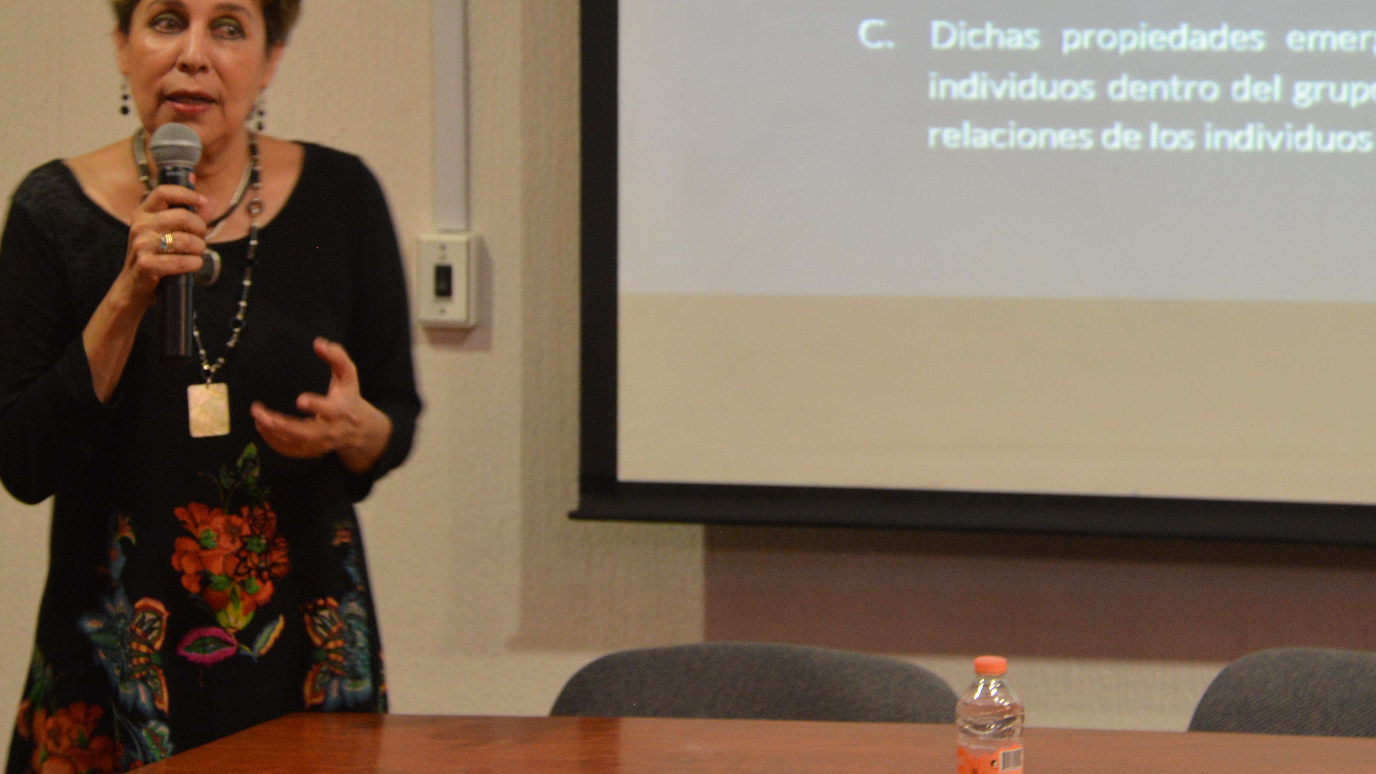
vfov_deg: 11.0
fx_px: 4013
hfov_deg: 19.4
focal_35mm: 110
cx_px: 782
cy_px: 211
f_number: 4.5
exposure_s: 1/25
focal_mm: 66
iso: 1600
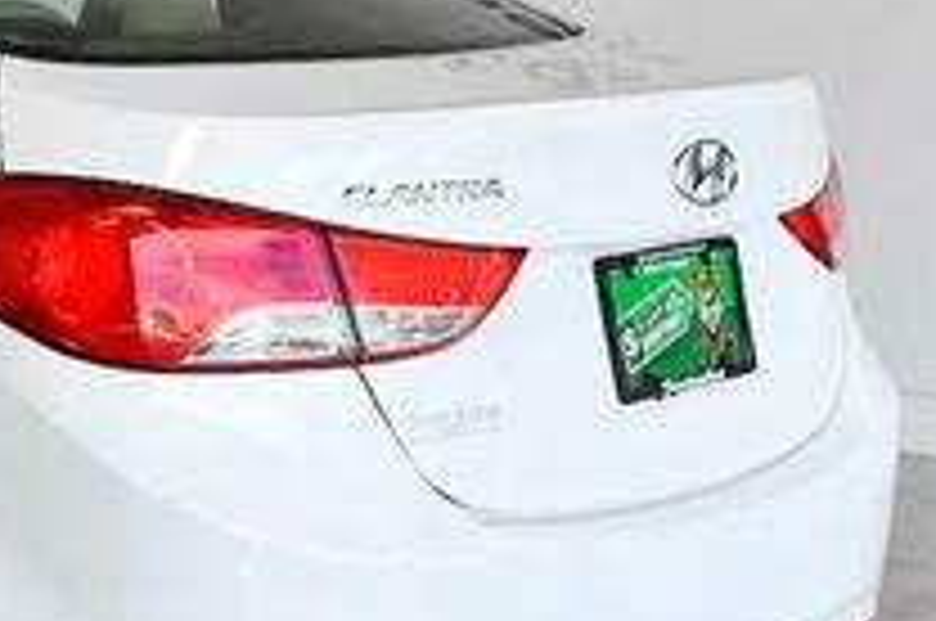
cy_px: 241
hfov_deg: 17.1
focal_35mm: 111
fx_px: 2882
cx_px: -342
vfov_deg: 12.3
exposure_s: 1/3200
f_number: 4.5
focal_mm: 24
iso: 2500
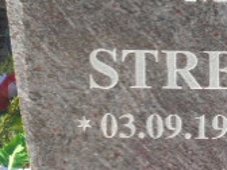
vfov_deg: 6.1
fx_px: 1600
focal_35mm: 244
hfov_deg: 8.0
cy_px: 74
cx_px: 262
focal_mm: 11.5
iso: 100
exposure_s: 1/200
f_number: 5.6
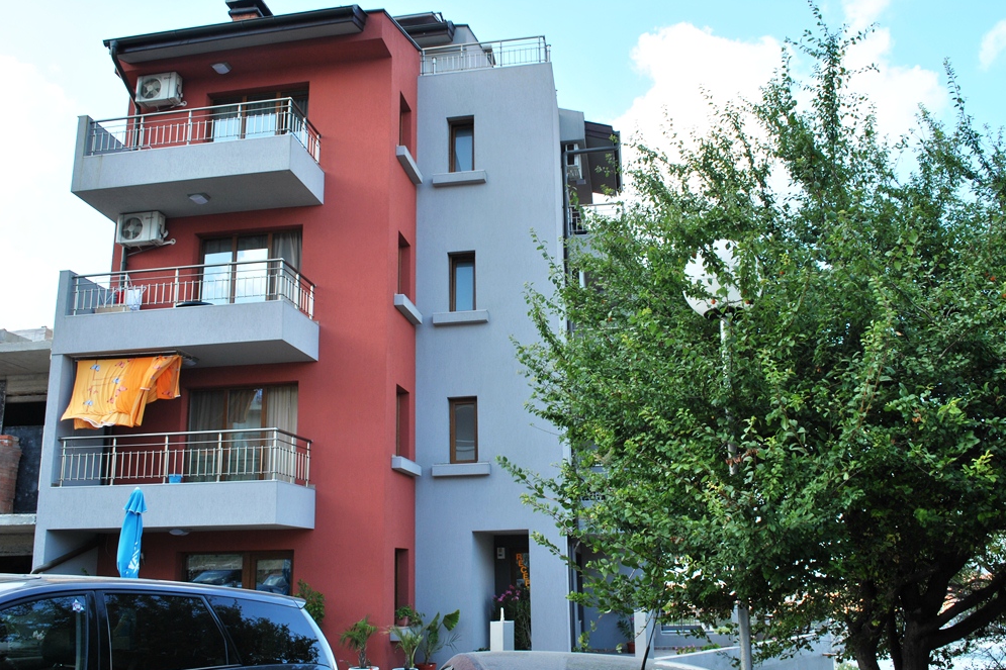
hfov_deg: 55.8
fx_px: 950
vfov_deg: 38.9
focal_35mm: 34
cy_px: 345
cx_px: 517
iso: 100
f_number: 10
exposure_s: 1/50
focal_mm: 22
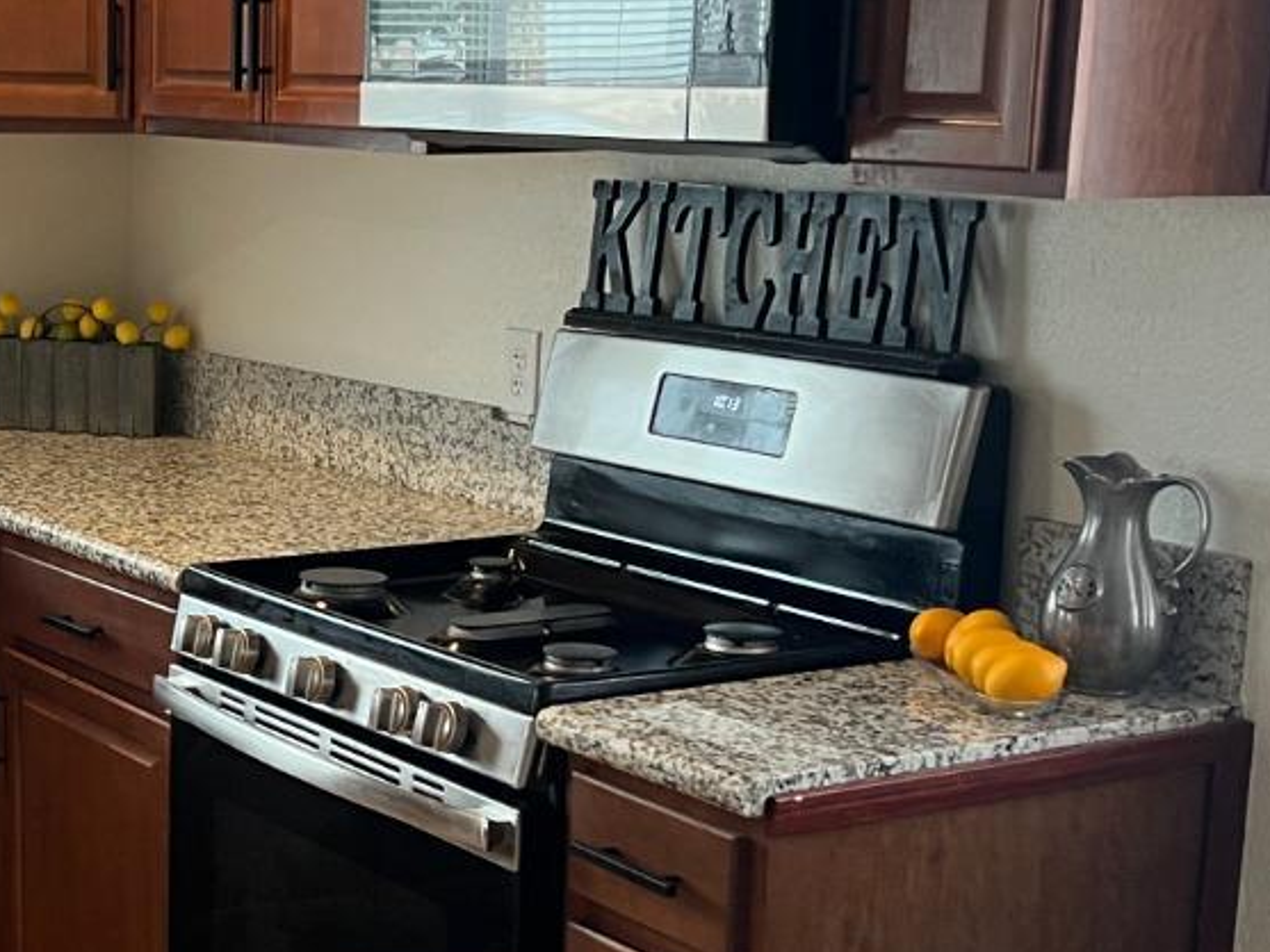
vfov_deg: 21.0
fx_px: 2569
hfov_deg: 26.9
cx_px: 150
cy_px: 584
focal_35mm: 70
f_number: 1.5
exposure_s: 1/60
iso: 100
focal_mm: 5.7
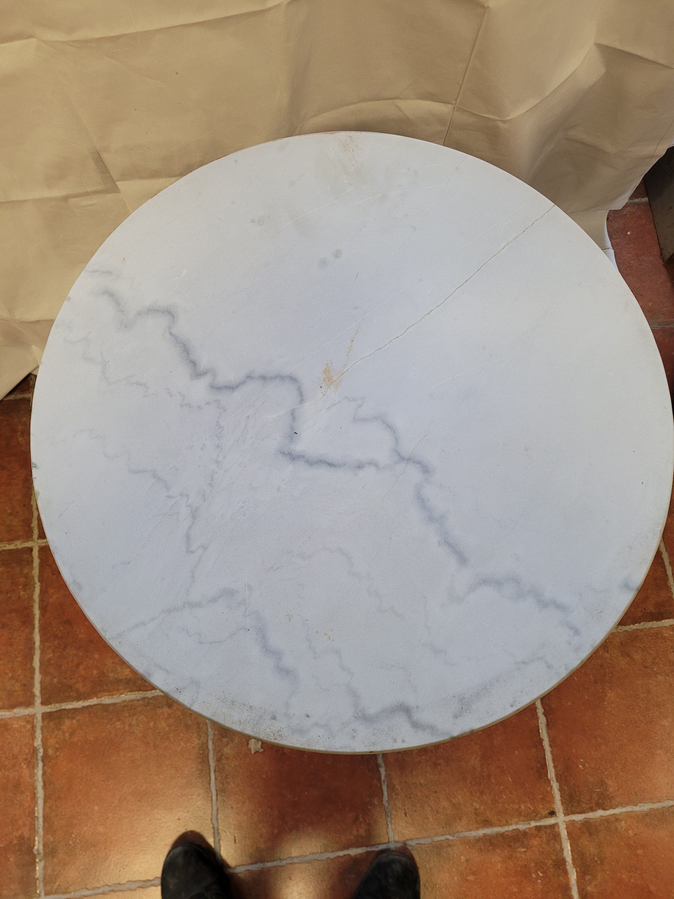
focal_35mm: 26
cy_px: 450
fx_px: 675
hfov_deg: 53.1
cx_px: 337
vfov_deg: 67.3
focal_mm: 5.4
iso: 200
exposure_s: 1/50
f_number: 1.8
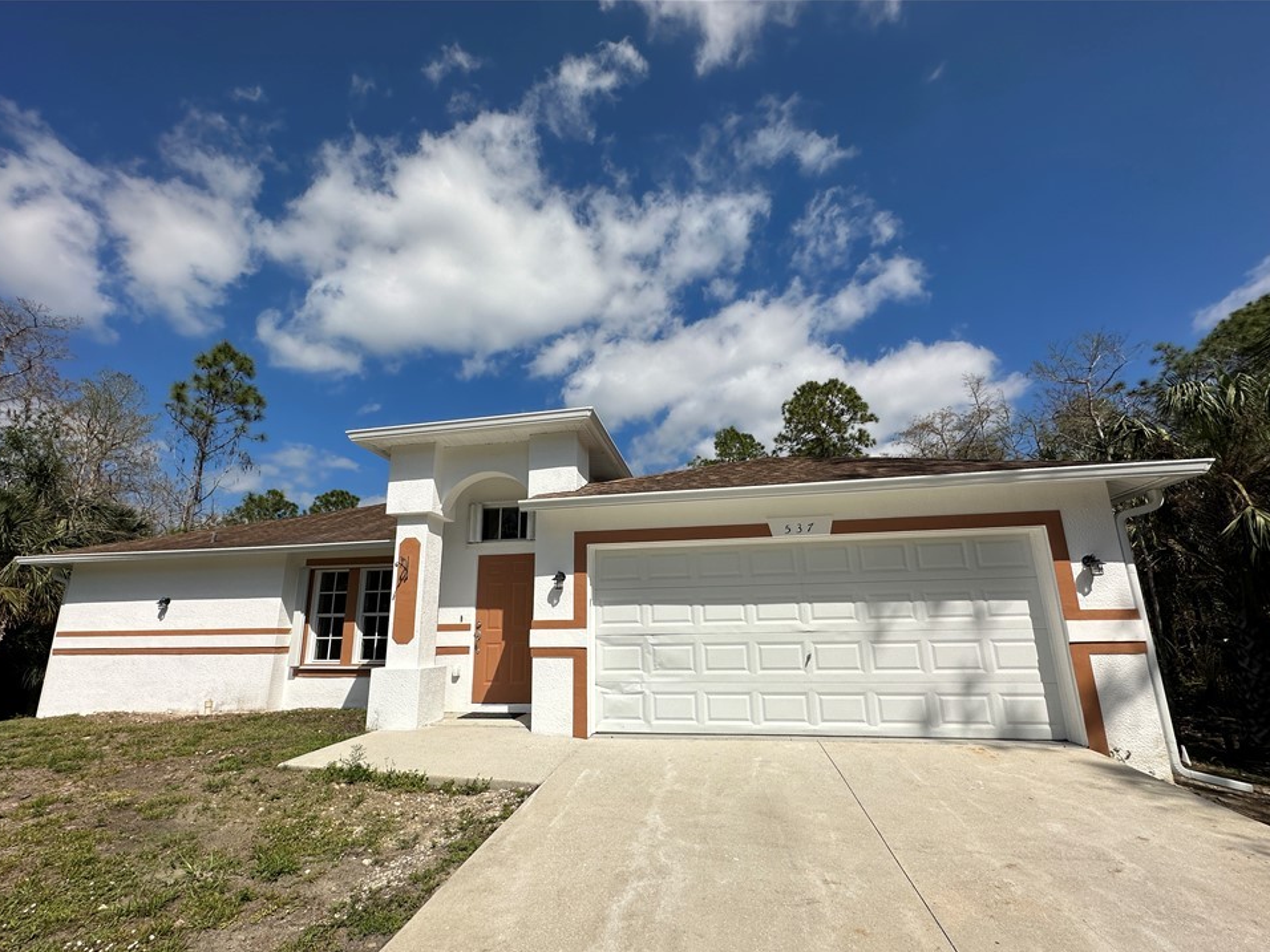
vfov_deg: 81.6
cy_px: 509
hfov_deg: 98.2
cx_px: 622
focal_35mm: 15
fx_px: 550
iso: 50
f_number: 2.2
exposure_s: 1/6494
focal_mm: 2.22
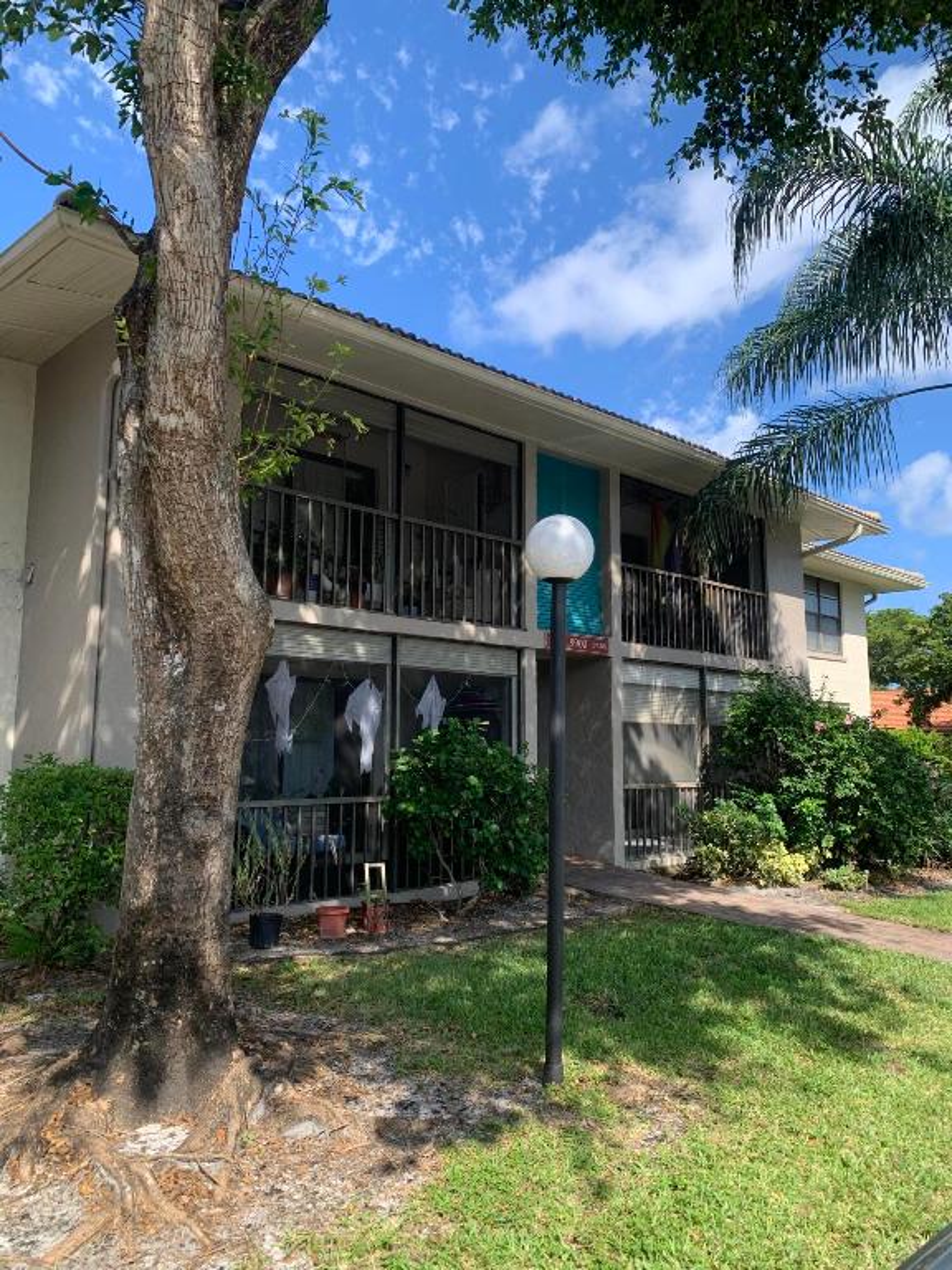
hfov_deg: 53.1
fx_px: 953
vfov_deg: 67.3
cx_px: 476
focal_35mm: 26
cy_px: 635
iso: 25
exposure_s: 1/962
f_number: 1.8
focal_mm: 4.25
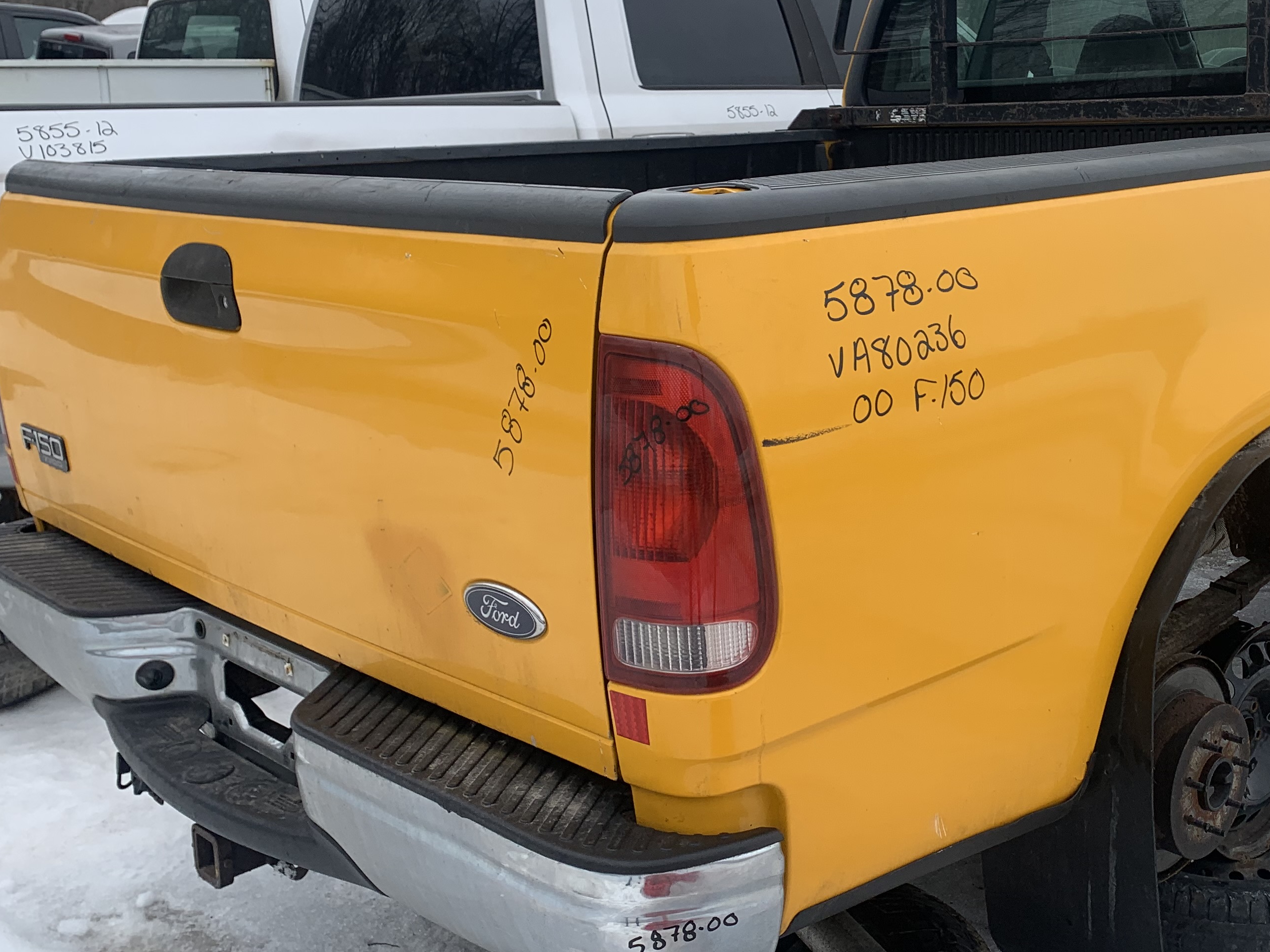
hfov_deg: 44.7
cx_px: 903
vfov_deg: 34.9
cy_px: 340
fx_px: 1504
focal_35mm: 41
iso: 25
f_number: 1.8
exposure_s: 1/405
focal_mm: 4.25
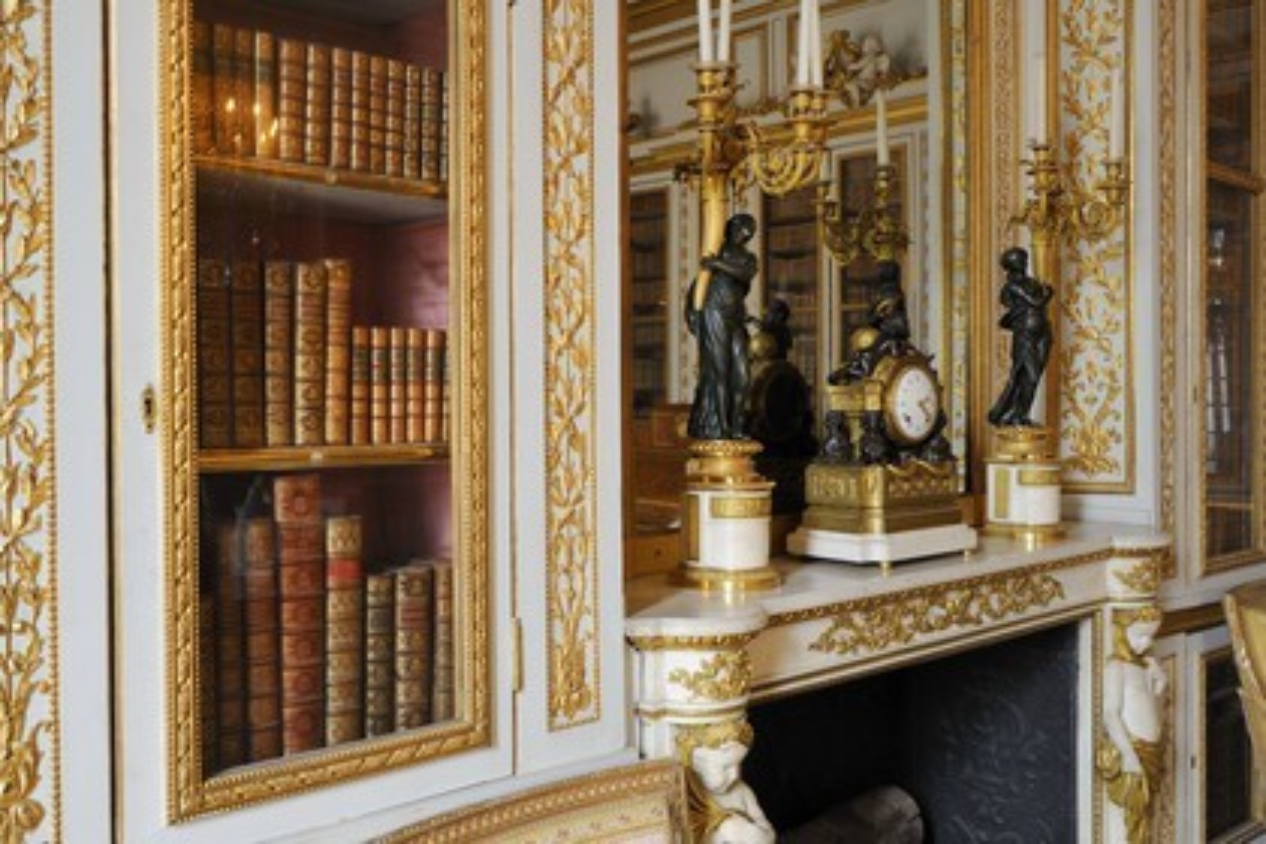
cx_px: 633
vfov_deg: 38.9
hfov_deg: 55.8
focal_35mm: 34
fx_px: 1196
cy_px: 422
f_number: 13
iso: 200
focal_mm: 34
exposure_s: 10
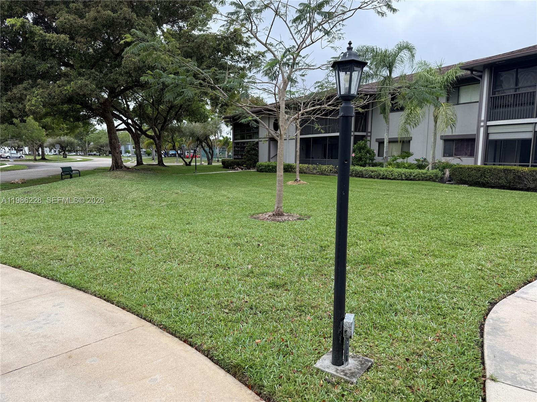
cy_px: 201
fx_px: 372
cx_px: 268
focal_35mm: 24
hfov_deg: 71.6
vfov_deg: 56.8
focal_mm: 6.76
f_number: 1.78
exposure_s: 1/858
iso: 100
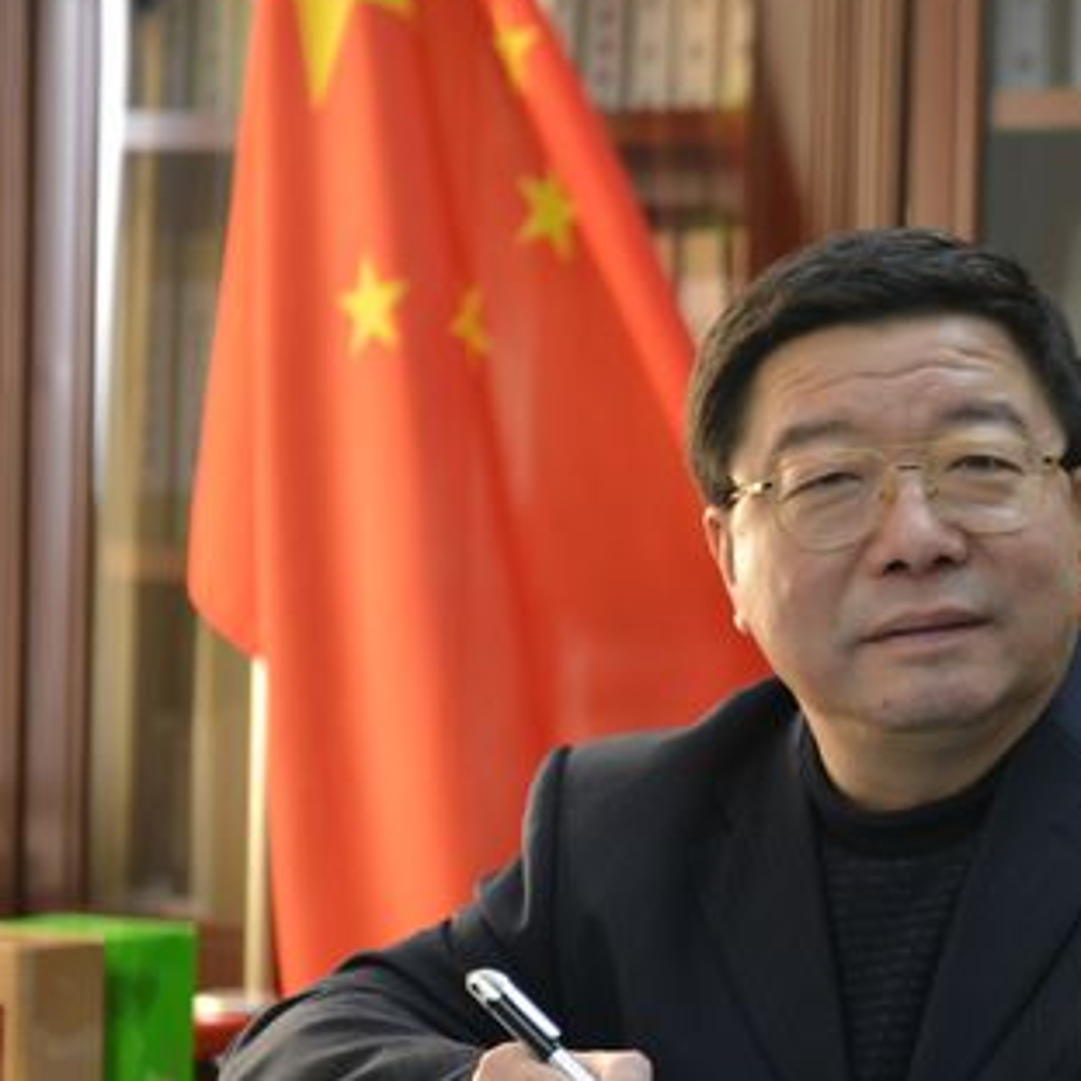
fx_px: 4734
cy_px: 704
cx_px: 932
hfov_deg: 12.9
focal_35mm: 134
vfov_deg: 13.0
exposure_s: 1/60
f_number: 3.5
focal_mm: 70
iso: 800
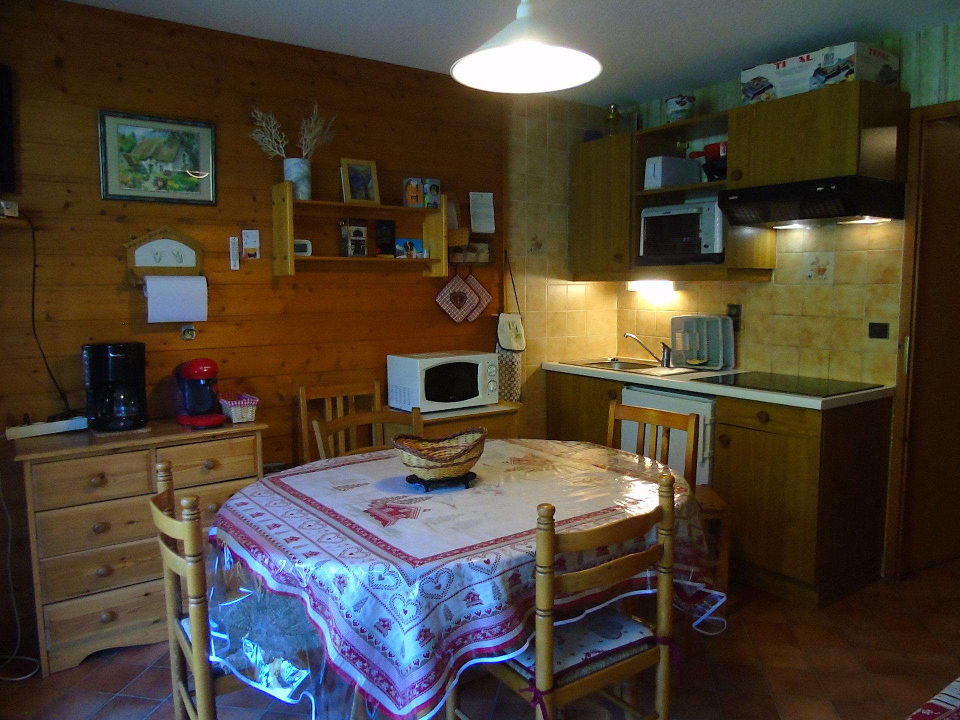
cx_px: 480
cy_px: 360
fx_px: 693
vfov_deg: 54.9
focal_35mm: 25
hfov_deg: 69.4
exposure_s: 1/60
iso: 640
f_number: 3.4
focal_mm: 4.4
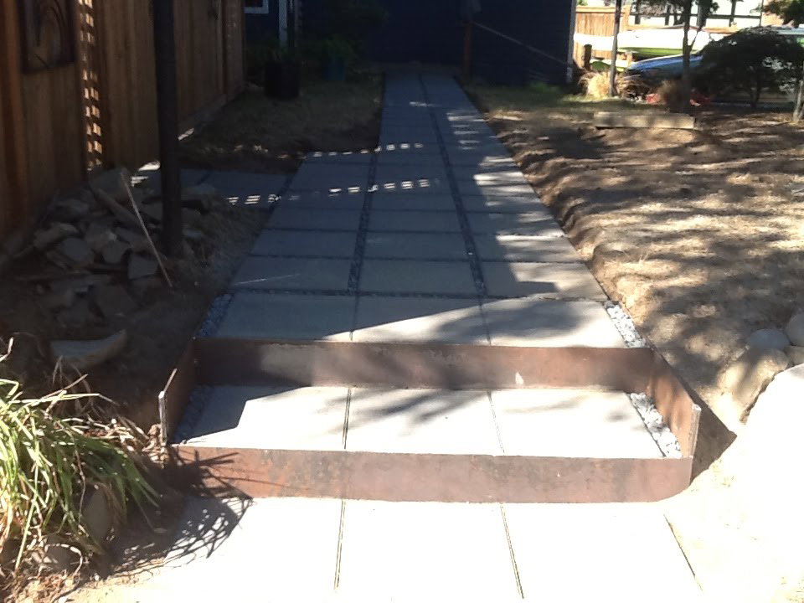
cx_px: 402
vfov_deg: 32.9
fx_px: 1022
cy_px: 302
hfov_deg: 42.9
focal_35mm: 44
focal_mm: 2.03
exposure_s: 1/276
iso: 40
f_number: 2.4
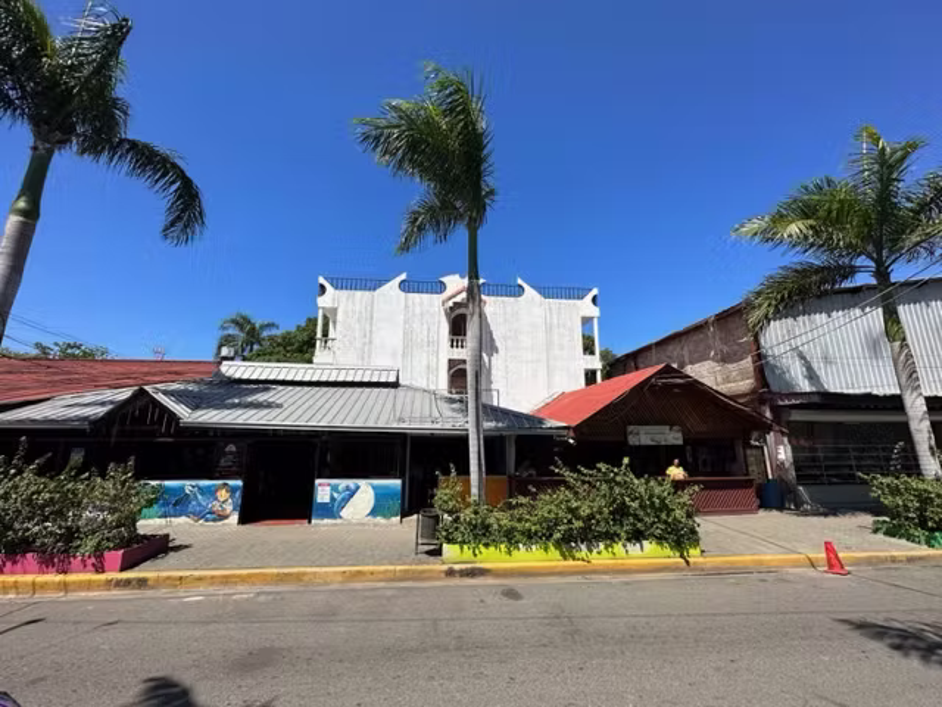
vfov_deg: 85.7
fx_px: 381
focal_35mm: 14
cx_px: 471
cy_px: 354
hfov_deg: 102.1
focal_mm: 2.22
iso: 50
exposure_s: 1/3205
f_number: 2.2
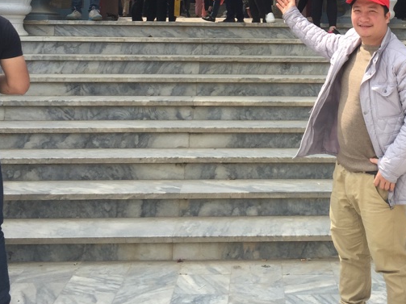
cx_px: 295
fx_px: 692
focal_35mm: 59
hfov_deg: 32.2
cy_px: -46
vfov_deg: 23.1
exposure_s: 1/898
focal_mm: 4.15
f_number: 2.2
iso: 32
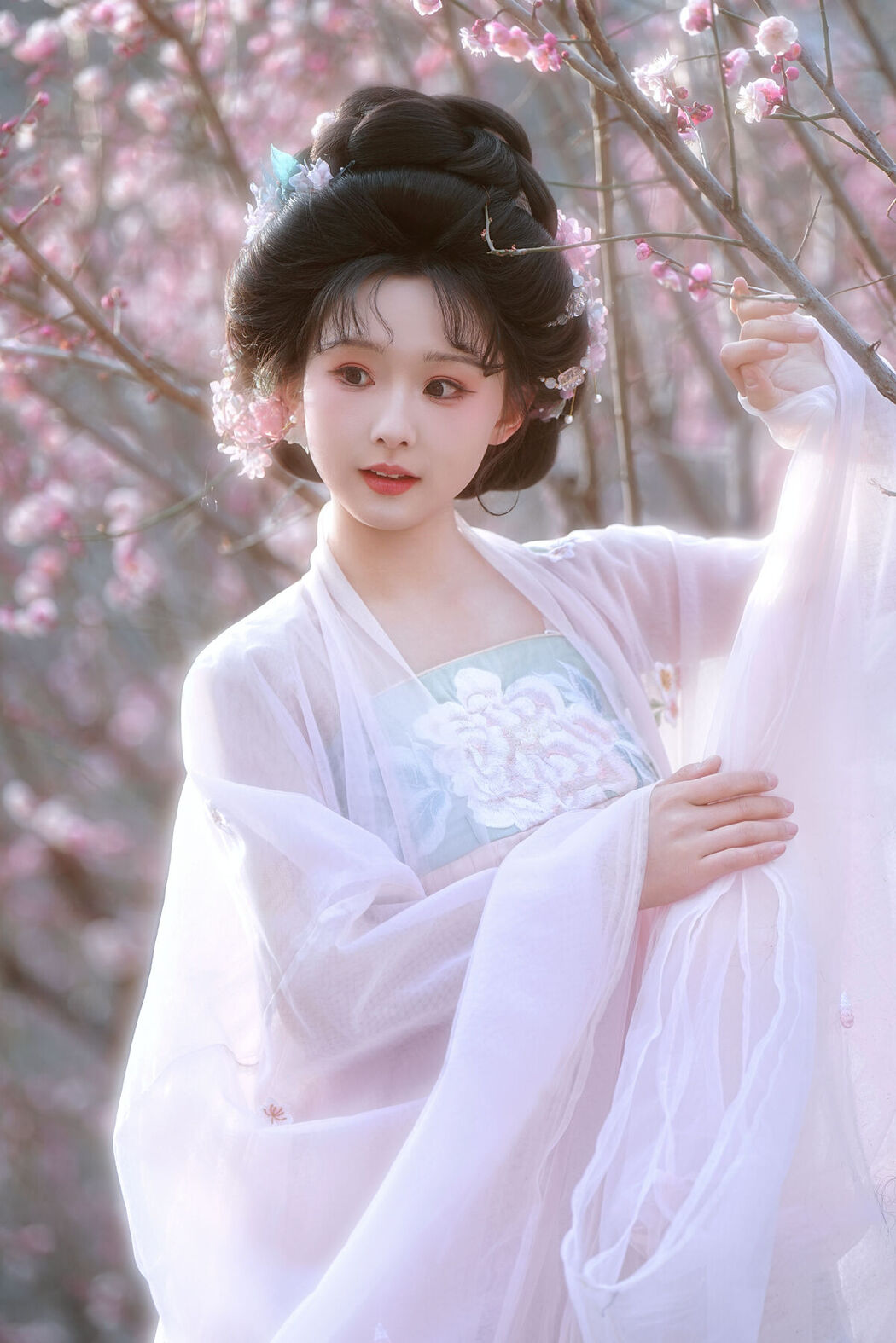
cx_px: 448
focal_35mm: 128
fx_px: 4778
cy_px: 672
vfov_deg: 16.0
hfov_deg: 10.7
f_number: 2.8
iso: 200
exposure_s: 1/200
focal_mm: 128
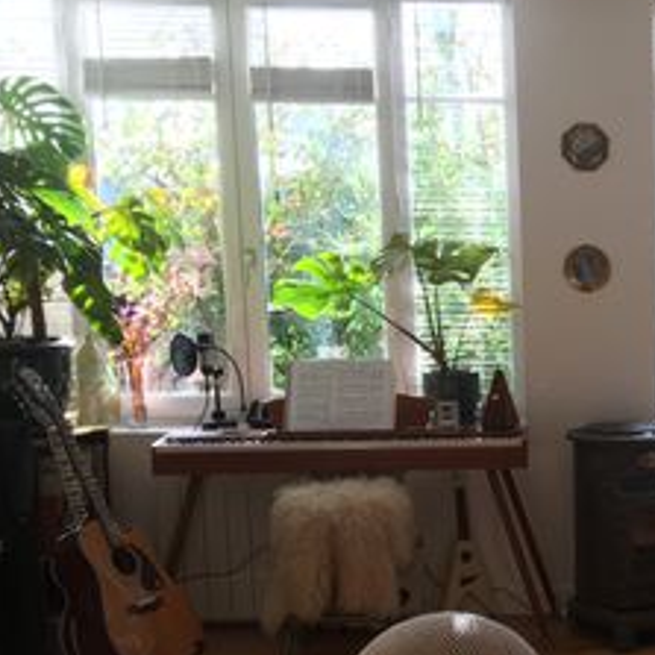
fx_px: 1477
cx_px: 755
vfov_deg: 24.9
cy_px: 426
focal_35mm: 69
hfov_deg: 23.2
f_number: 2.2
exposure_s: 1/100
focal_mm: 4.15
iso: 25
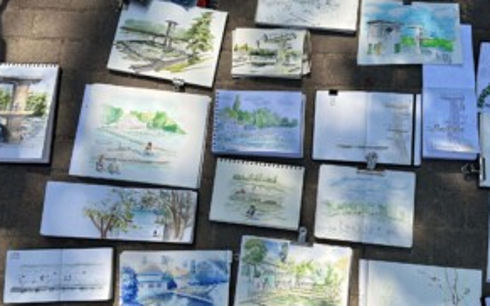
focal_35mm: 35
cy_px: 171
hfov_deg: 55.3
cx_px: 259
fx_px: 467
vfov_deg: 36.2
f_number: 1.78
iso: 80
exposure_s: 1/4016
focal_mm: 6.86
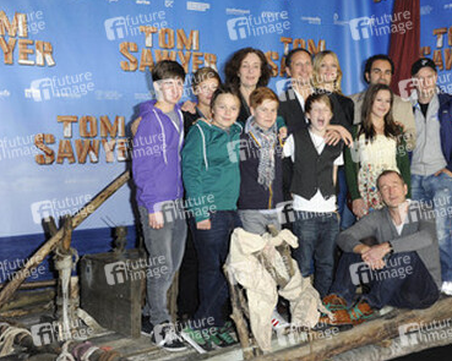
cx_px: 275
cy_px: 179
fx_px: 736
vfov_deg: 27.6
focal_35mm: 55
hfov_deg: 34.0
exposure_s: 1/160
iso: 800
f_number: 5.6
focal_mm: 48
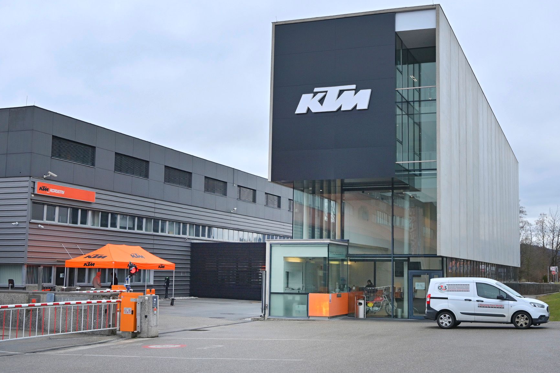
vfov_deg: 32.6
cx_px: 287
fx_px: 638
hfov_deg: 47.4
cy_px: 185
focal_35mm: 41
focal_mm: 40
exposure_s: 1/200
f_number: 5.6
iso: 160
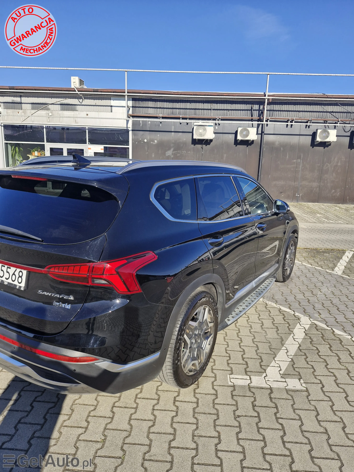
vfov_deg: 73.9
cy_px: 236
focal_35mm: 23
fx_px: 314
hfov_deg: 58.9
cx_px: 177
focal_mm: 5.54
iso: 50
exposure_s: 1/1056
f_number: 1.8
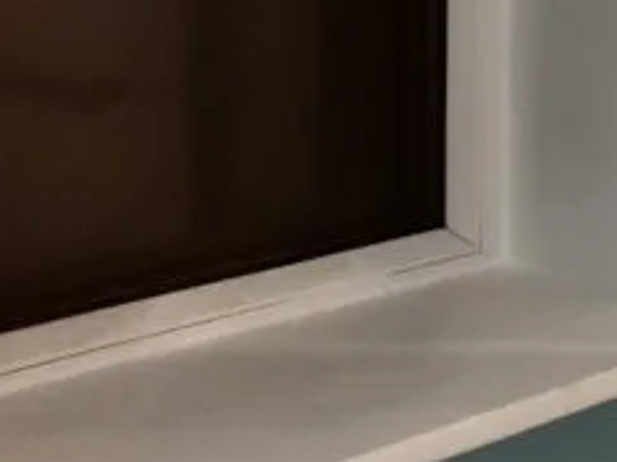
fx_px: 2173
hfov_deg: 14.1
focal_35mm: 122
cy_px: -186
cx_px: 1142
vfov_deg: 11.7
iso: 50
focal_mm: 3.99
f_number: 1.8
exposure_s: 1/17
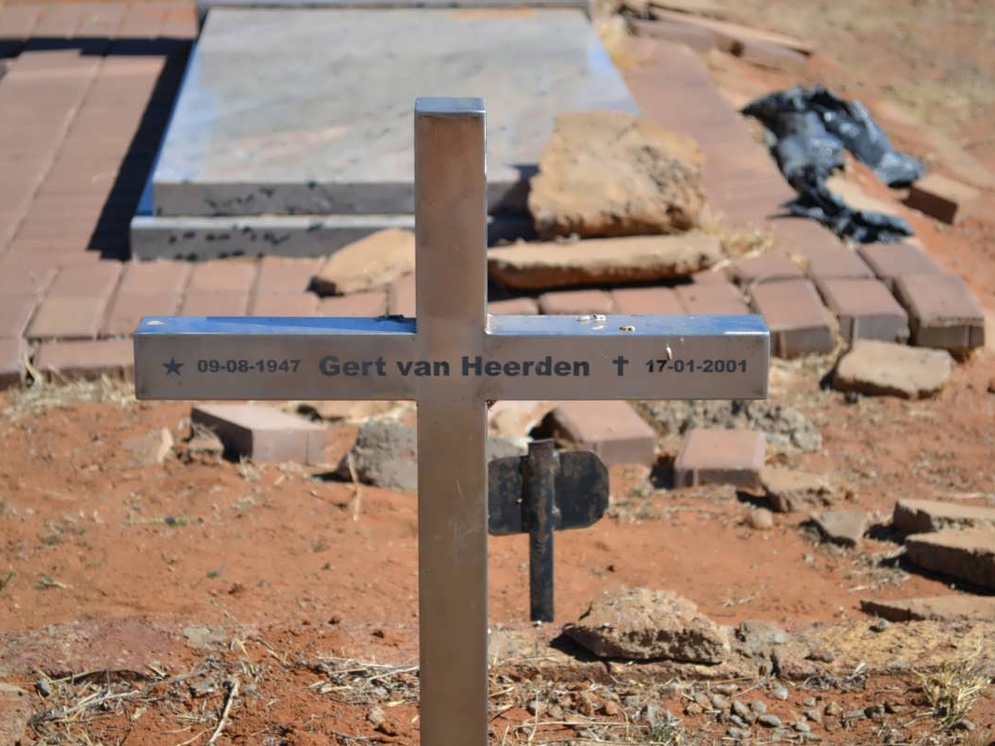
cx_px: 460
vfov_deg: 16.5
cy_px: 373
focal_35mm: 90
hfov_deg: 21.9
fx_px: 2574
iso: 110
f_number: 5.6
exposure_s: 1/125
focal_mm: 55
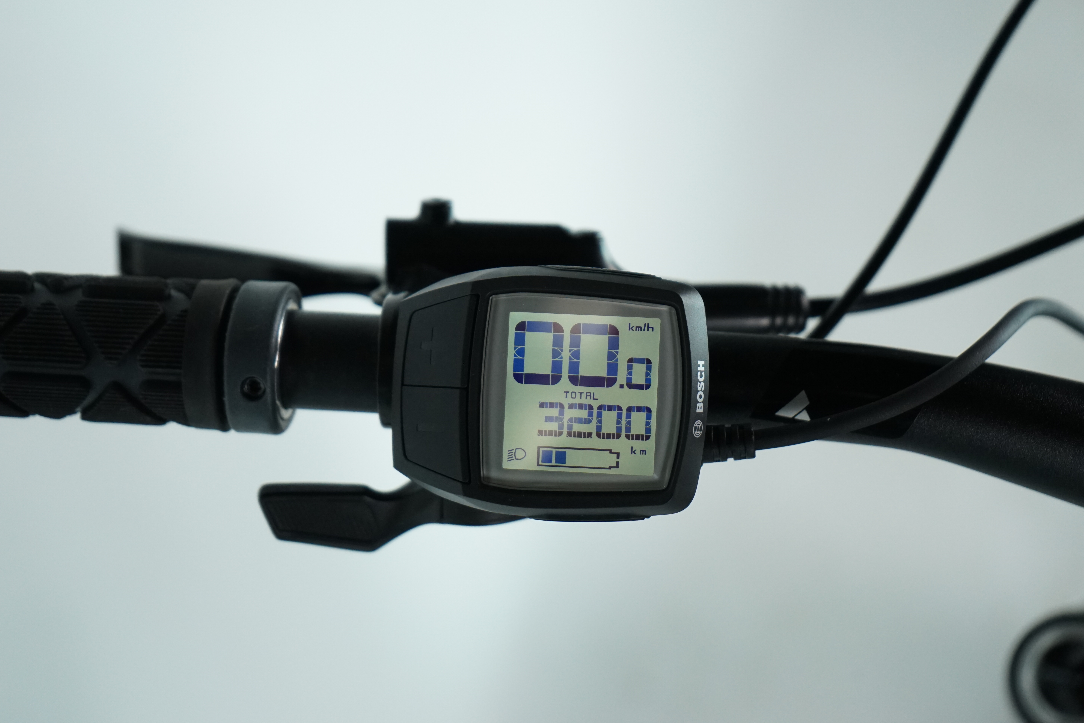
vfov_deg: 18.7
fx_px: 2198
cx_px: 562
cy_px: 360
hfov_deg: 27.7
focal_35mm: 73
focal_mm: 70
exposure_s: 1/200
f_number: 5.6
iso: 2000
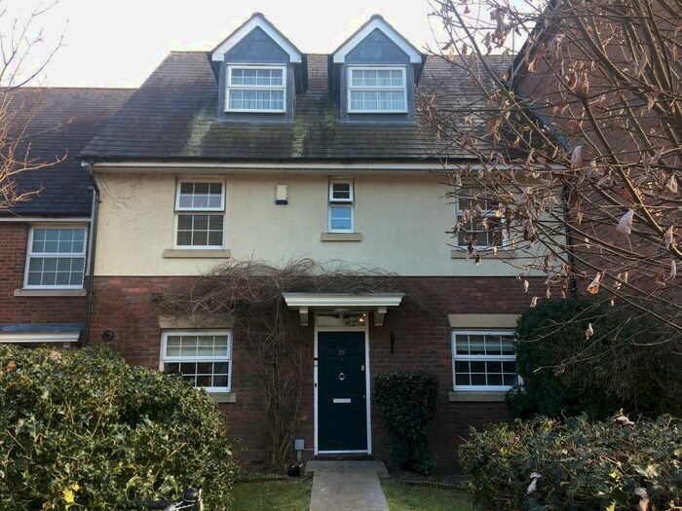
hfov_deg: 61.7
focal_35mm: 29
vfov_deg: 48.2
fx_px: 571
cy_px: 256
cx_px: 341
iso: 25
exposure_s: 1/170
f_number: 2.2
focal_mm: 4.15
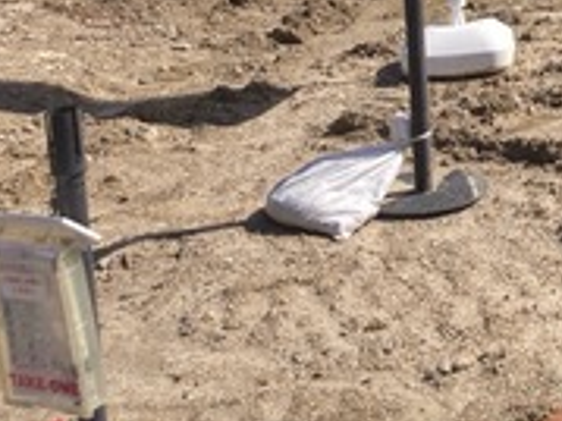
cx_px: 829
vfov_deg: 14.0
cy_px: -167
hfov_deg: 17.7
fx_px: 1622
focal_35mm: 100
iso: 20
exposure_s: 1/1799
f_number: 1.8
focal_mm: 3.99
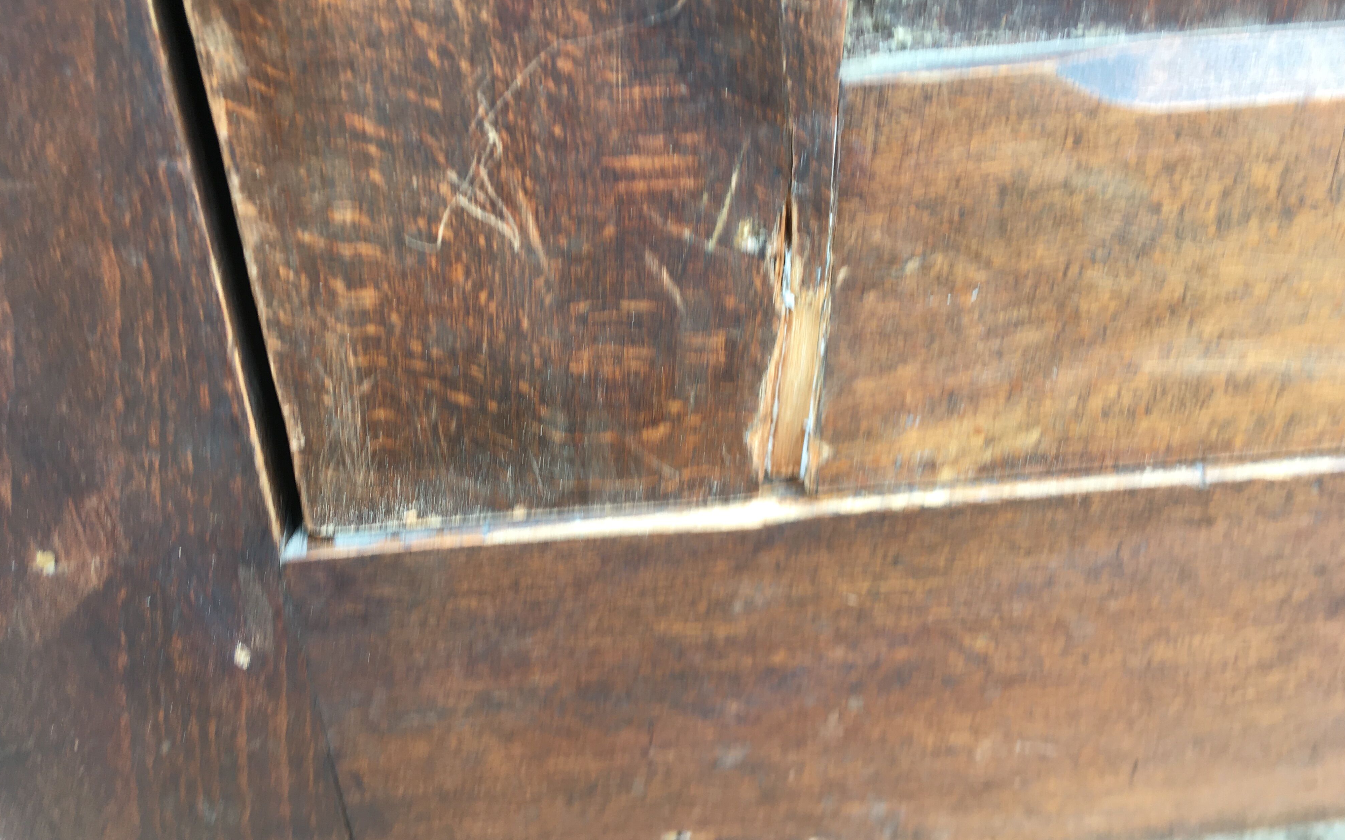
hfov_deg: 61.2
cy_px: 400
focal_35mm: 31
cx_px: 676
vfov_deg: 40.6
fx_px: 1136
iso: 25
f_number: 2.2
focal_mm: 4.15
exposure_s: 1/50
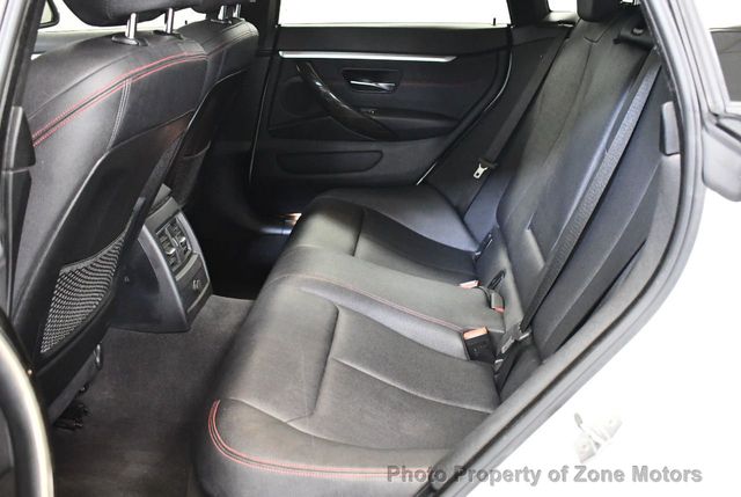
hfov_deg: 53.1
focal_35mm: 36
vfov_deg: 37.0
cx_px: 370
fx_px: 742
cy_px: 248
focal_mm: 18
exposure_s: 1/60
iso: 5000
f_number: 3.5
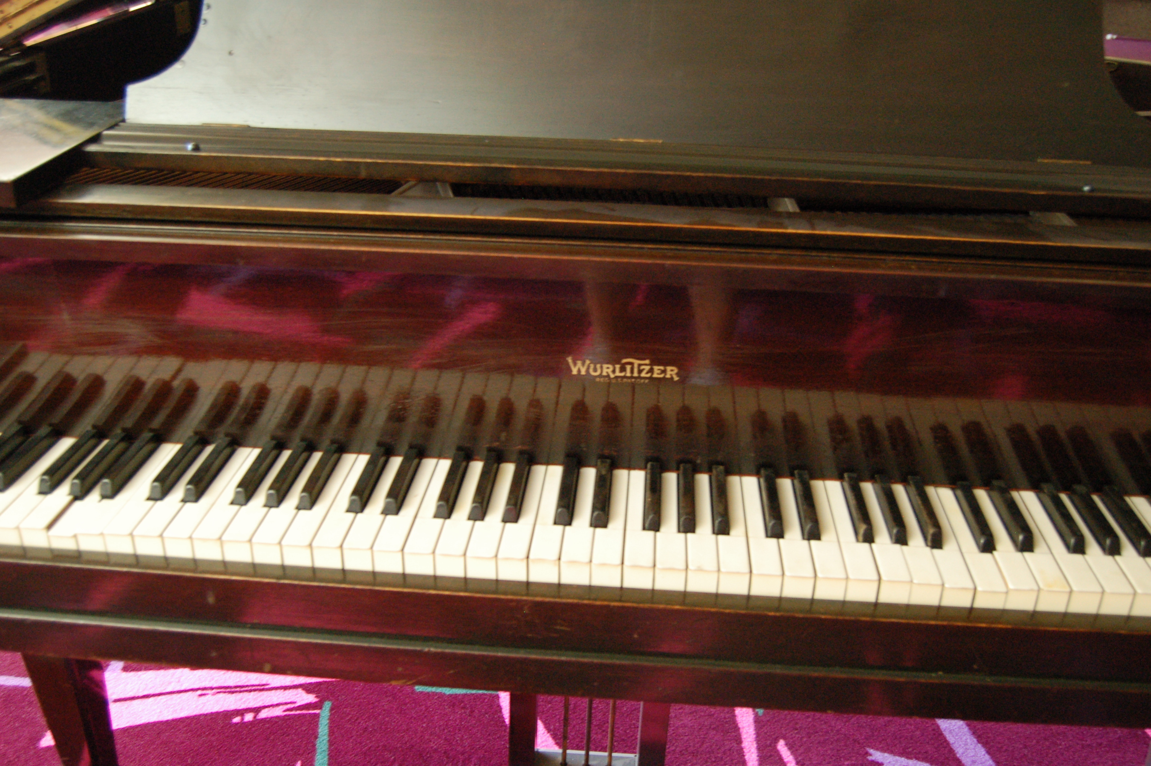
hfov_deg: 55.1
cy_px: 383
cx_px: 576
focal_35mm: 34
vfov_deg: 38.3
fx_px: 1102
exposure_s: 1/13
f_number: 3.8
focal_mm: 23
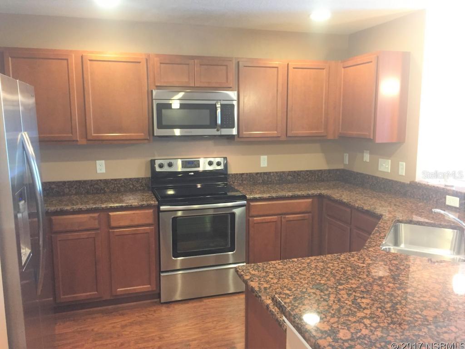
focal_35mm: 29
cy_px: 174
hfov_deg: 61.7
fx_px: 390
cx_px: 232
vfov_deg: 48.2
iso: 250
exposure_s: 1/20
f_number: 2.2
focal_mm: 4.15
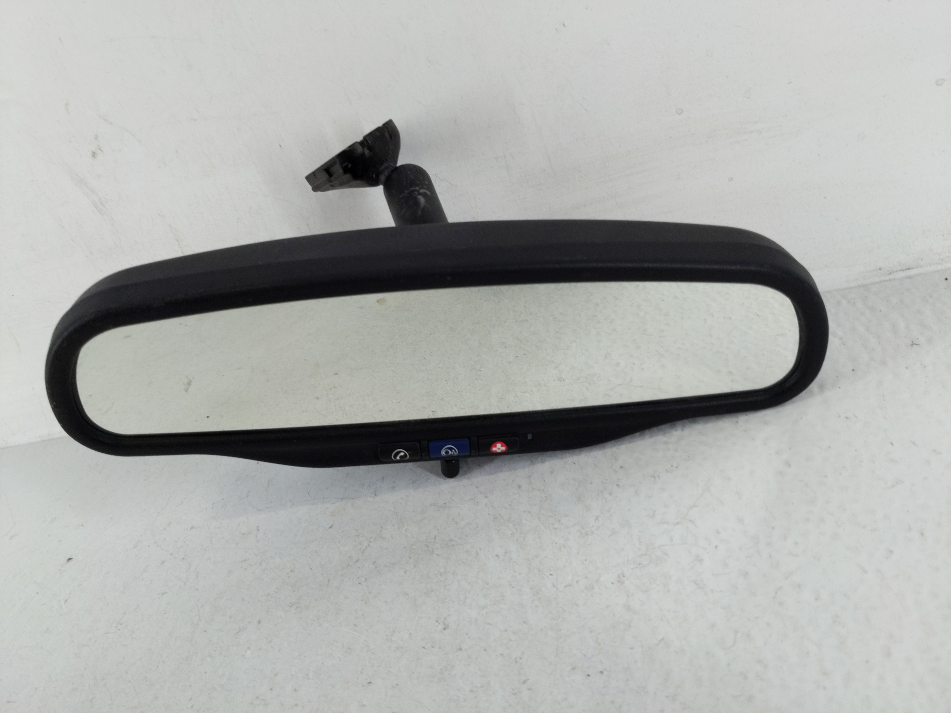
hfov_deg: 69.4
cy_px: 356
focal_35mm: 25
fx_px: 687
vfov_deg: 54.9
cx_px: 476
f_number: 1.73
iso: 59
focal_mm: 4.38
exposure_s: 1/109
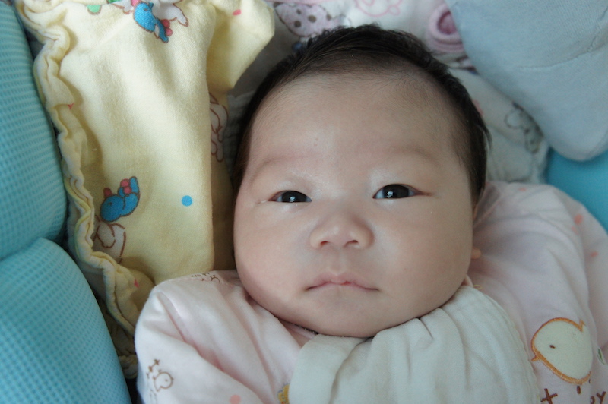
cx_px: 304
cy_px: 202
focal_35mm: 40
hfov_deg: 48.0
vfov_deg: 33.0
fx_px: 683
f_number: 4
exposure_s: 1/50
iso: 1600
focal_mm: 27
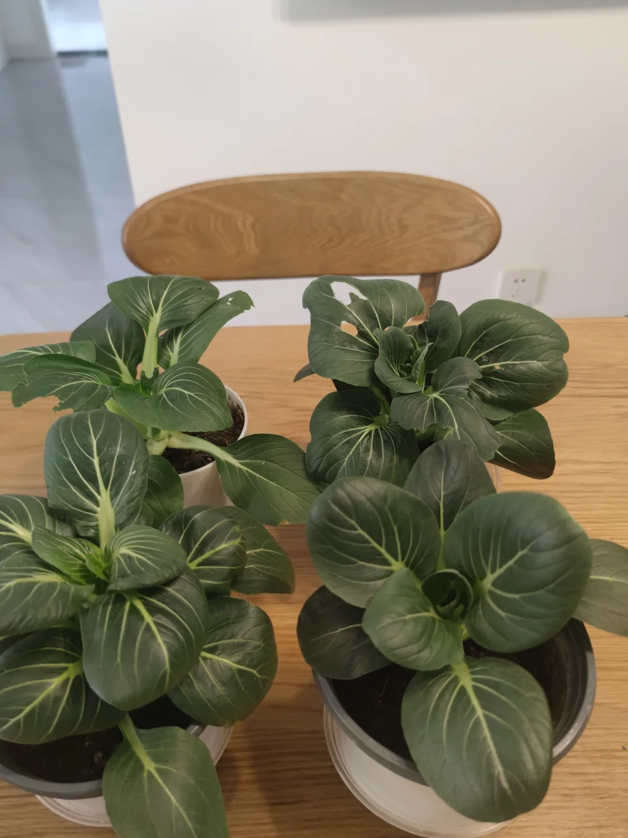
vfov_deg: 65.3
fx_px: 653
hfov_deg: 51.3
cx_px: 300
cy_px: 441
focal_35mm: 27
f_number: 1.69
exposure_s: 1/50
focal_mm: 6.72
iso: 348
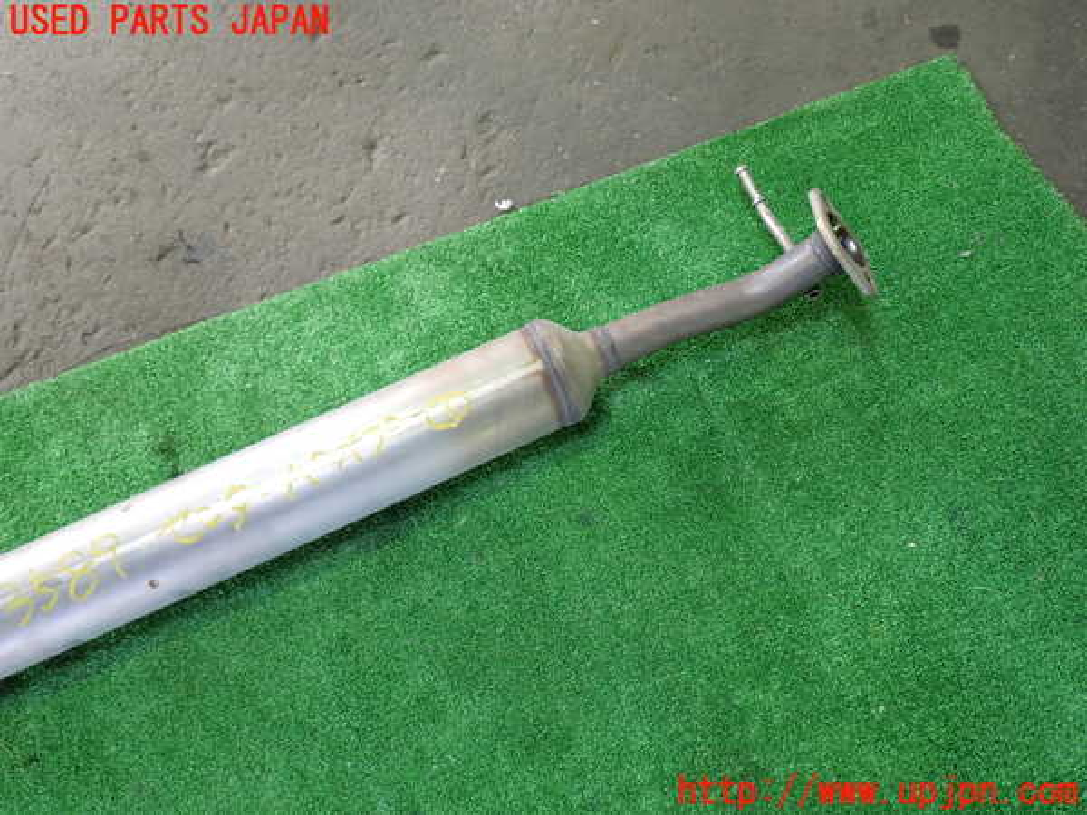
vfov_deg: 46.8
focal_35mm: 30
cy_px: 408
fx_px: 942
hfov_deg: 60.0
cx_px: 544
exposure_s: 1/30
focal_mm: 5.4
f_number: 2.3
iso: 250
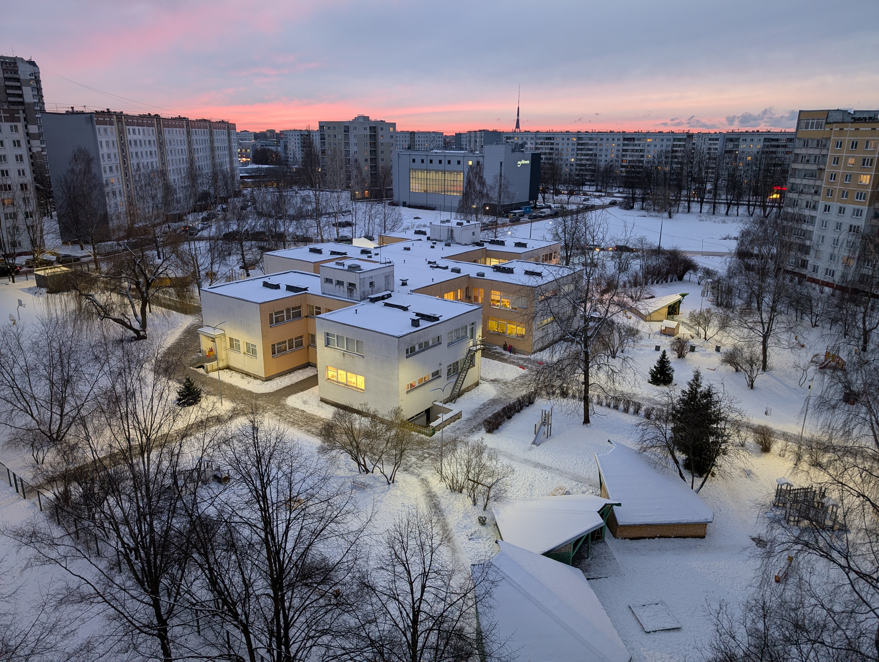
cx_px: 440
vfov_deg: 56.9
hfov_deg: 71.5
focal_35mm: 24
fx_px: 610
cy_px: 331
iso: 85
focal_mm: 6.9
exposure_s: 1/23.8
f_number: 1.68
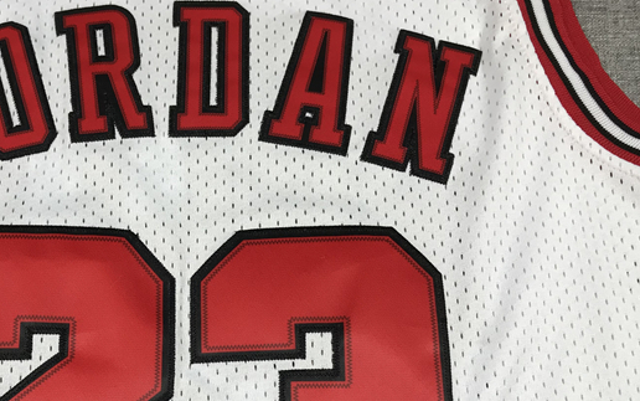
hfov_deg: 42.7
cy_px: 344
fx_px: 803
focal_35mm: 46
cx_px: 201
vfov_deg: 27.2
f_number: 1.8
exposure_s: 1/100
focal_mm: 3.99
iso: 32
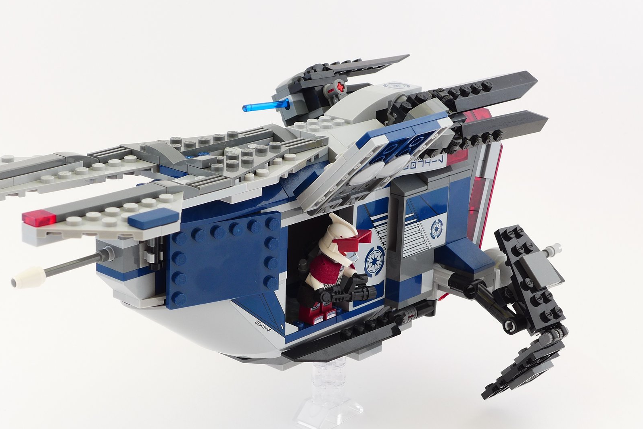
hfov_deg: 26.3
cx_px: 273
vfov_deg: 17.7
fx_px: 1376
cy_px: 214
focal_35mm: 77
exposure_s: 1/10
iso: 80
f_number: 4.5
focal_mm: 12.8
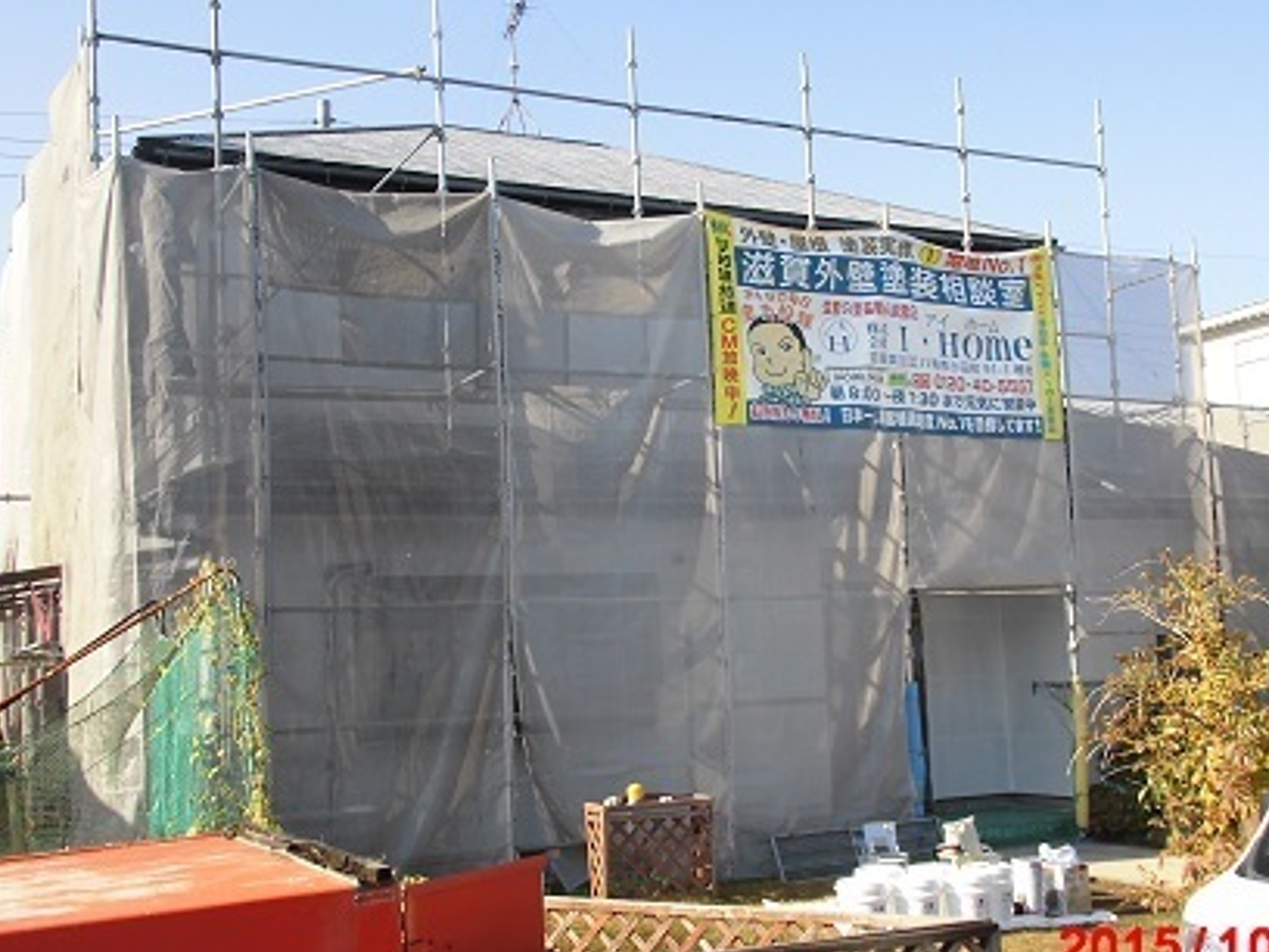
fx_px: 1393
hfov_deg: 48.9
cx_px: 715
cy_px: 484
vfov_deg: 37.7
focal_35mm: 38
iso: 64
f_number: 3.3
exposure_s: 1/400
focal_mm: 5.47
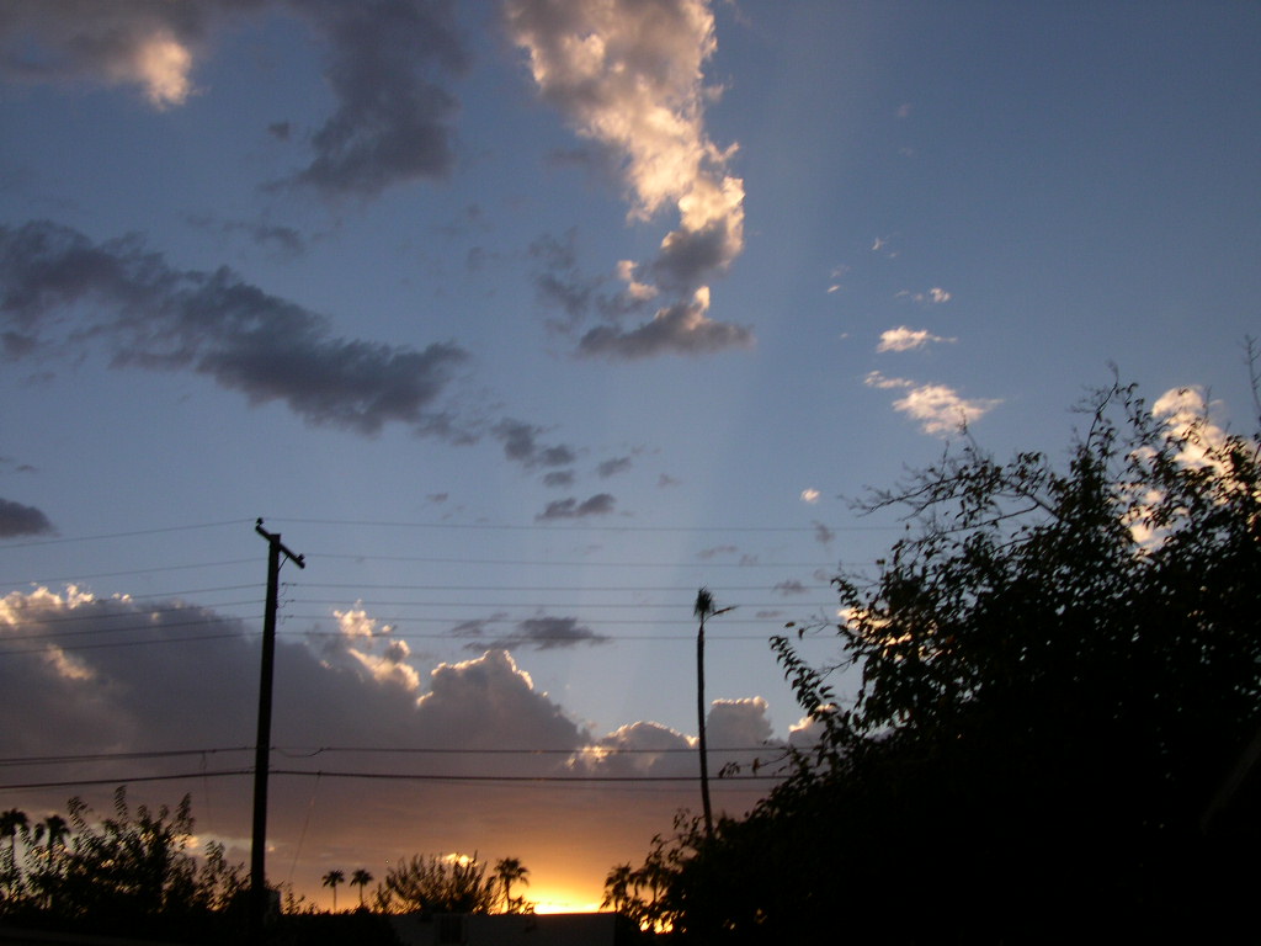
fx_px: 1384
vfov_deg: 37.7
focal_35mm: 38
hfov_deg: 49.0
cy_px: 473
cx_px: 630
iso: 100
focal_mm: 8
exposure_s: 1/107
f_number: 7.6
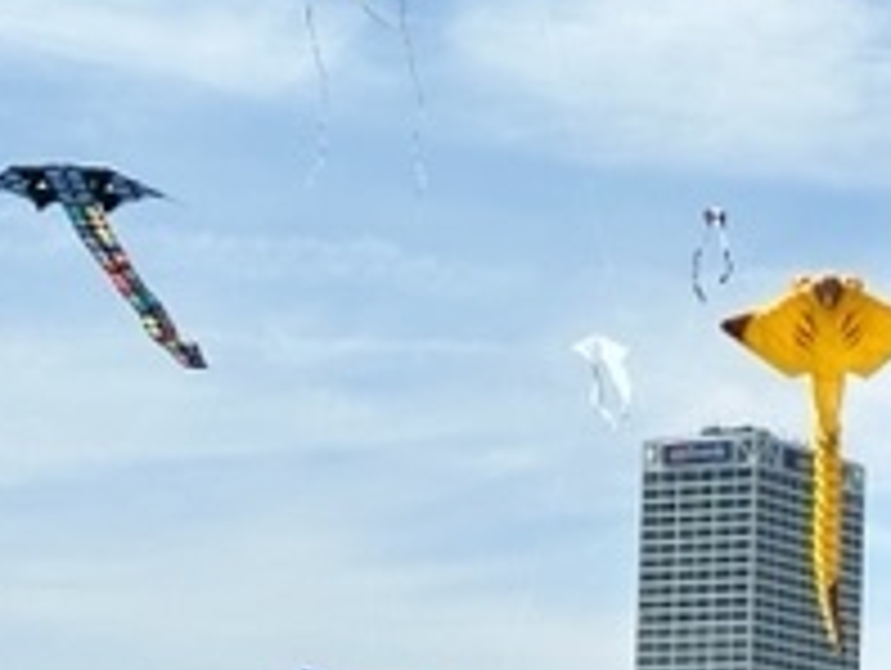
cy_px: 585
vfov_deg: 9.6
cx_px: 904
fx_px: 3994
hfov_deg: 12.6
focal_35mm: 155
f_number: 1.78
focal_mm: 6.86
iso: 64
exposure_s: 1/7092
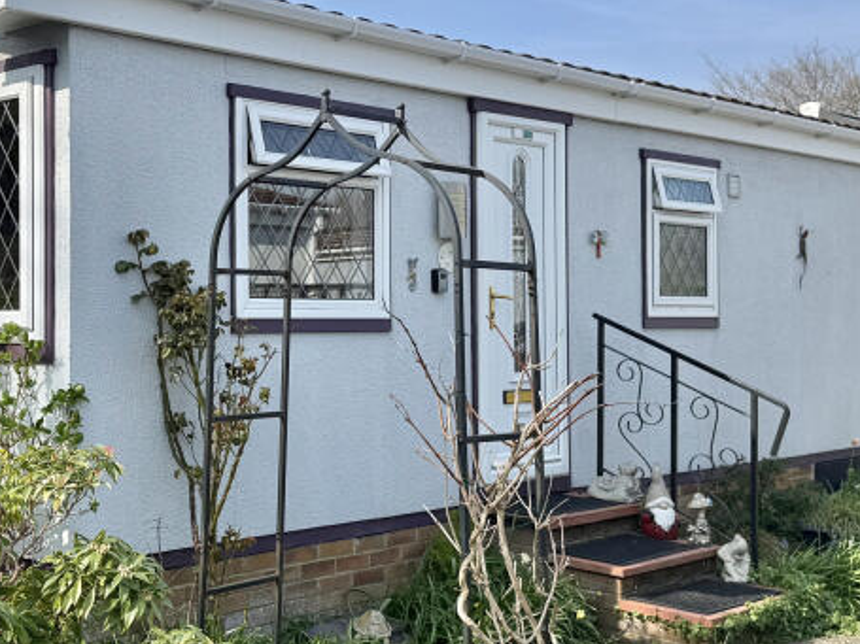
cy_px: 283
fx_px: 1341
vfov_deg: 27.0
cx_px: 289
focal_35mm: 54
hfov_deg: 35.2
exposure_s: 1/3759
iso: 80
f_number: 1.78
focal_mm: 6.76
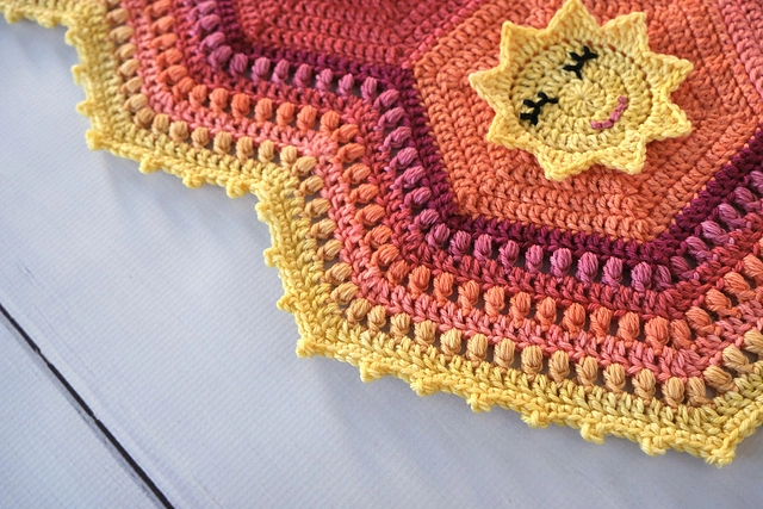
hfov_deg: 51.9
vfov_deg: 36.0
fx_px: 784
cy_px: 254
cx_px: 382
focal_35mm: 37
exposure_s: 1/125
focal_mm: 24.7
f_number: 4
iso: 1250
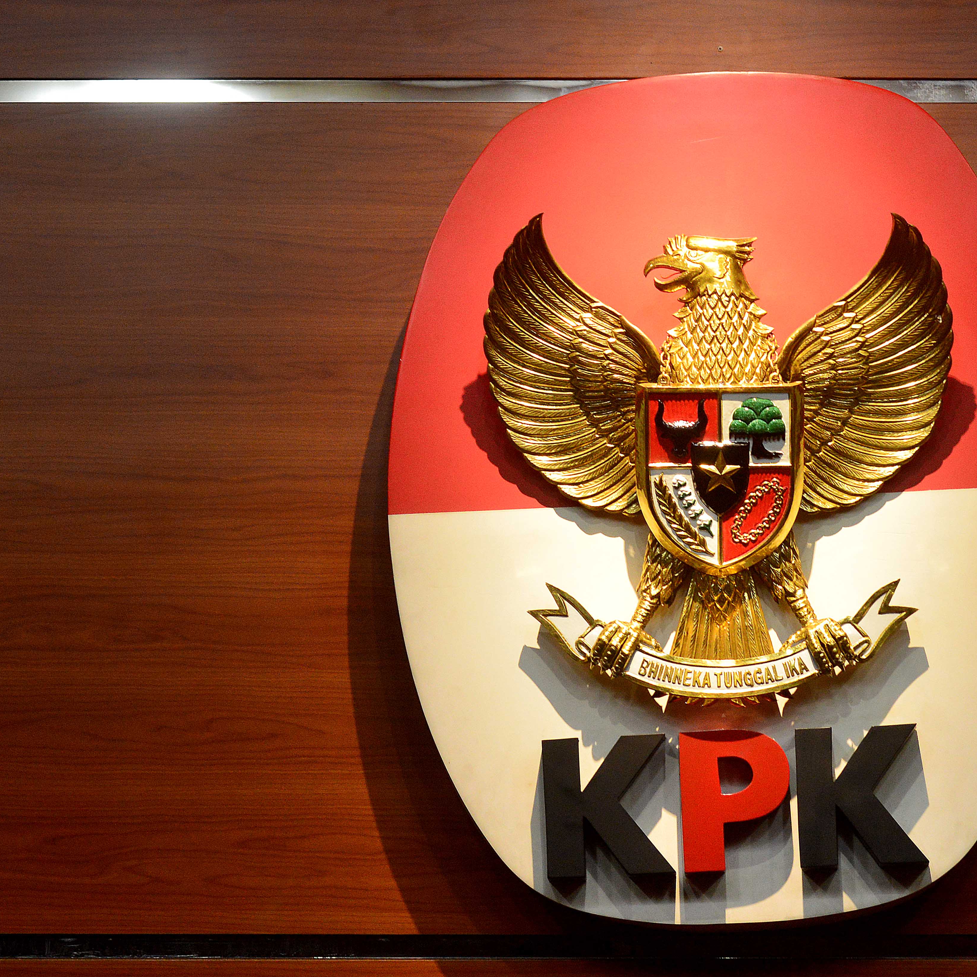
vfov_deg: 10.0
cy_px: 599
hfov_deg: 10.0
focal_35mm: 175
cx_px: 648
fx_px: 5588
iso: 2500
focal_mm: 112
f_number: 7.1
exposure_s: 1/100
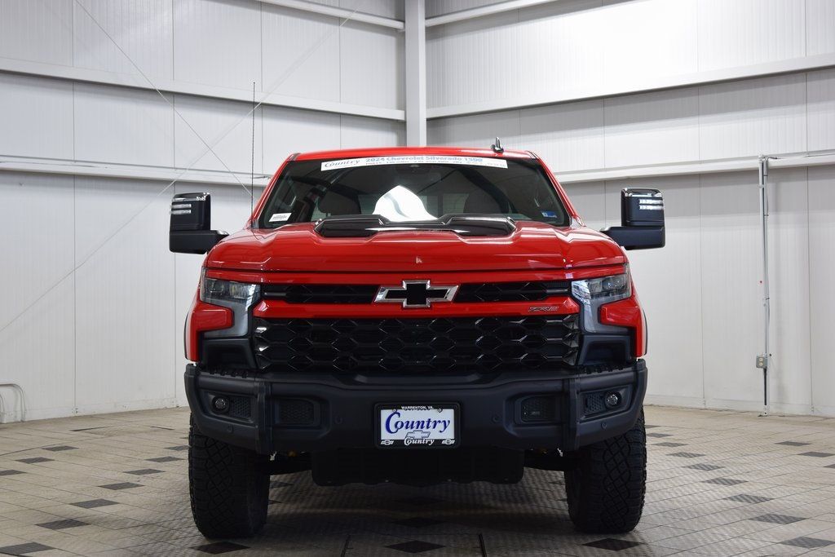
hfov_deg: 35.0
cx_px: 418
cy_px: 278
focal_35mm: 57
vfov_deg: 23.8
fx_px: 1322
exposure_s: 1/15
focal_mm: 38
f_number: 6.3
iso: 400
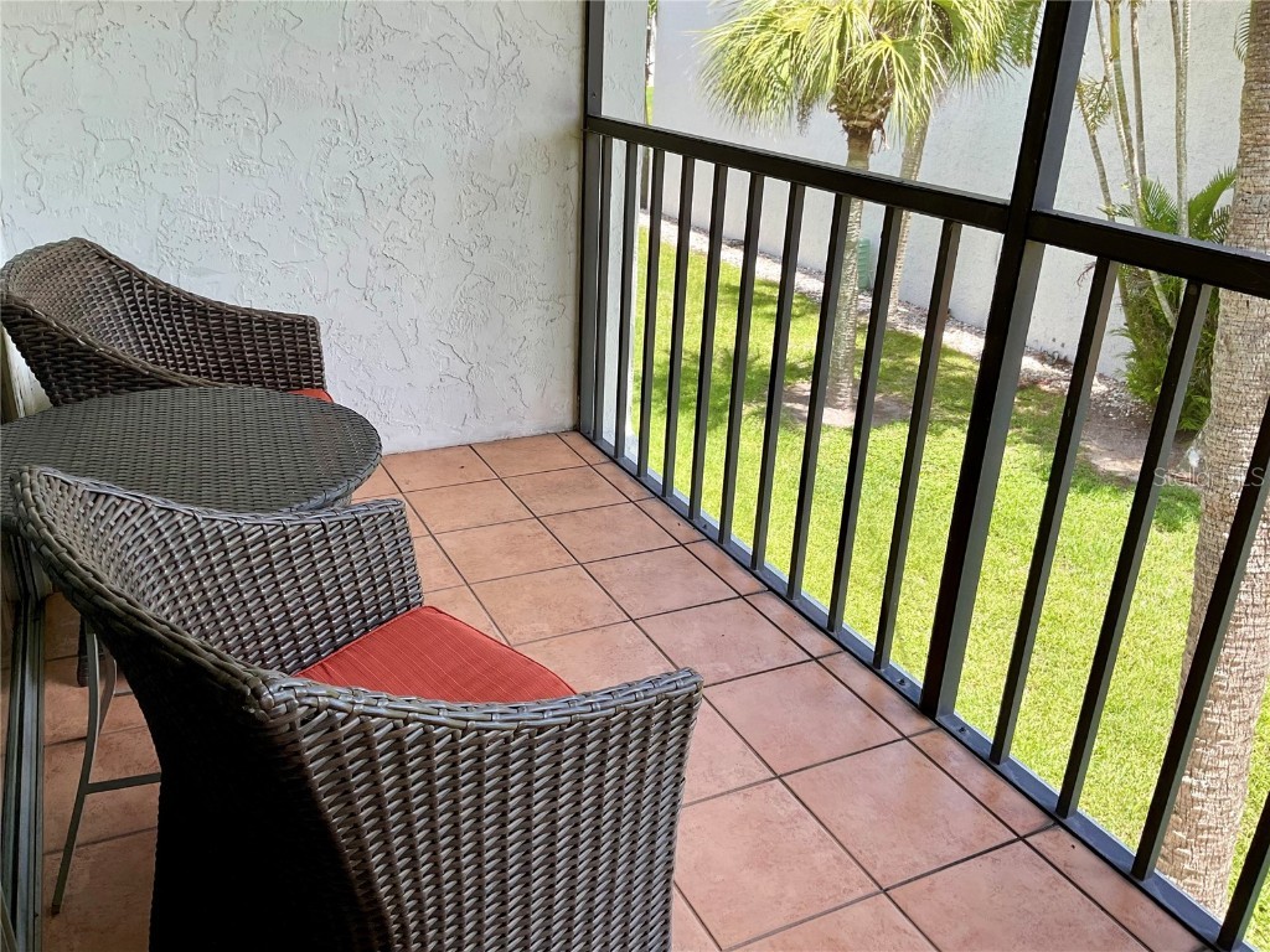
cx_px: 635
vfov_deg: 48.2
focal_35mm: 29
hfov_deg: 61.7
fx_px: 1064
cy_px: 476
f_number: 1.8
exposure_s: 1/143
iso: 16
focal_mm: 3
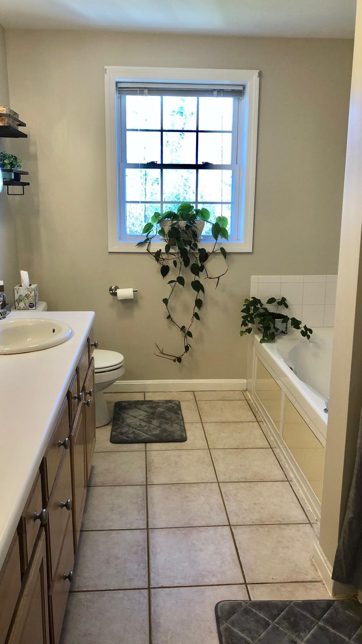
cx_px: 174
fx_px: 529
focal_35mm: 31
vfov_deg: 62.6
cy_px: 319
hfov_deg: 37.8
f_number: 1.8
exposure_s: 1/40
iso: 25
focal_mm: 4
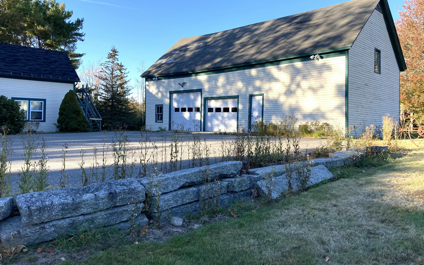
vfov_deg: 41.7
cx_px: 212
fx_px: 347
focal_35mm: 30
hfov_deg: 62.9
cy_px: 111
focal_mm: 3.99
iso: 20
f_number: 1.8
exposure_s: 1/694
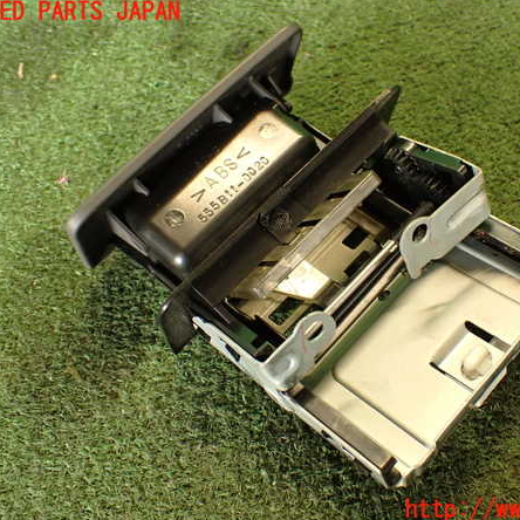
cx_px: 319
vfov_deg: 39.2
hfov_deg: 39.0
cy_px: 261
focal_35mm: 43
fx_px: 731
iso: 400
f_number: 2.5
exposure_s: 1/40
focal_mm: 6.37
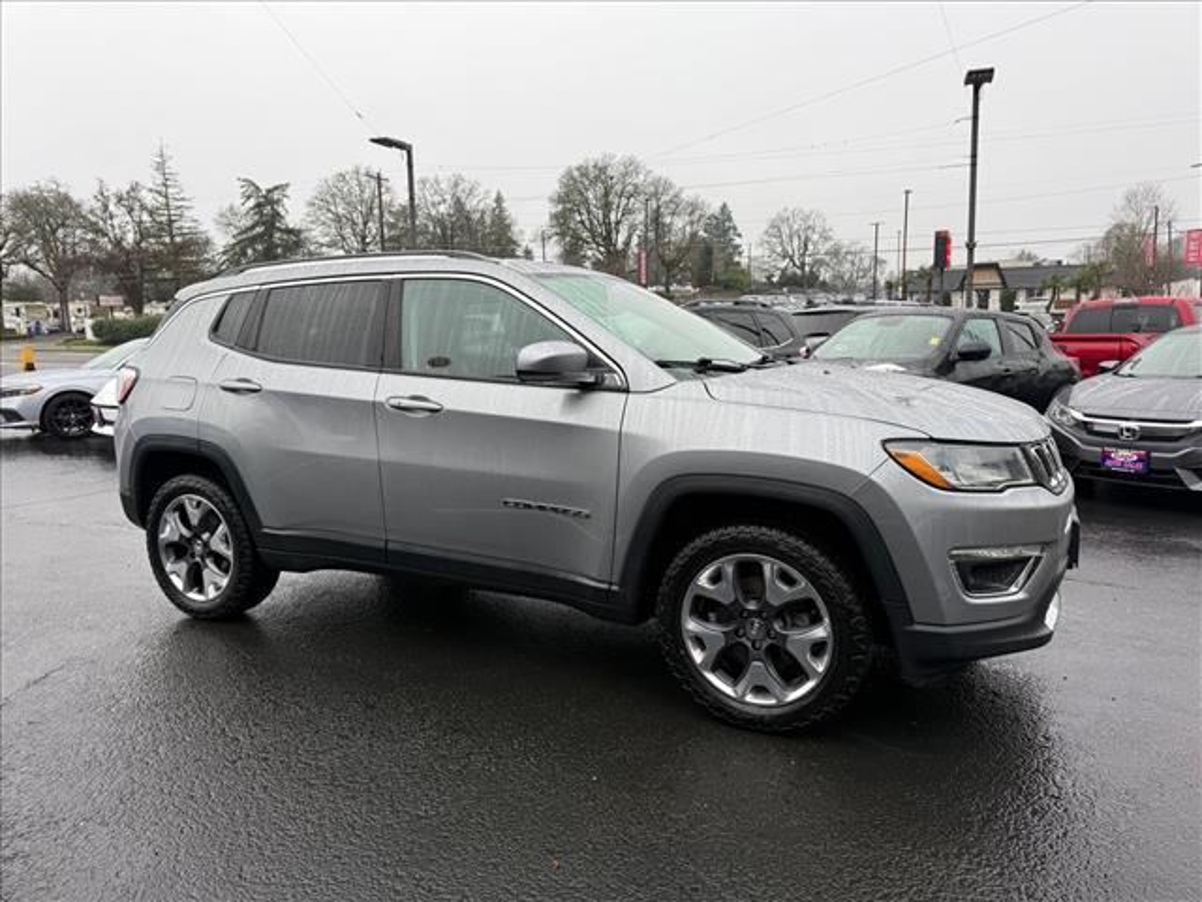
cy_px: 451
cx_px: 601
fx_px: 833
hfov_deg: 71.6
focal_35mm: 24
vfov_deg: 56.8
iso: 80
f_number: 1.78
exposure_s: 1/757
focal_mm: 6.76
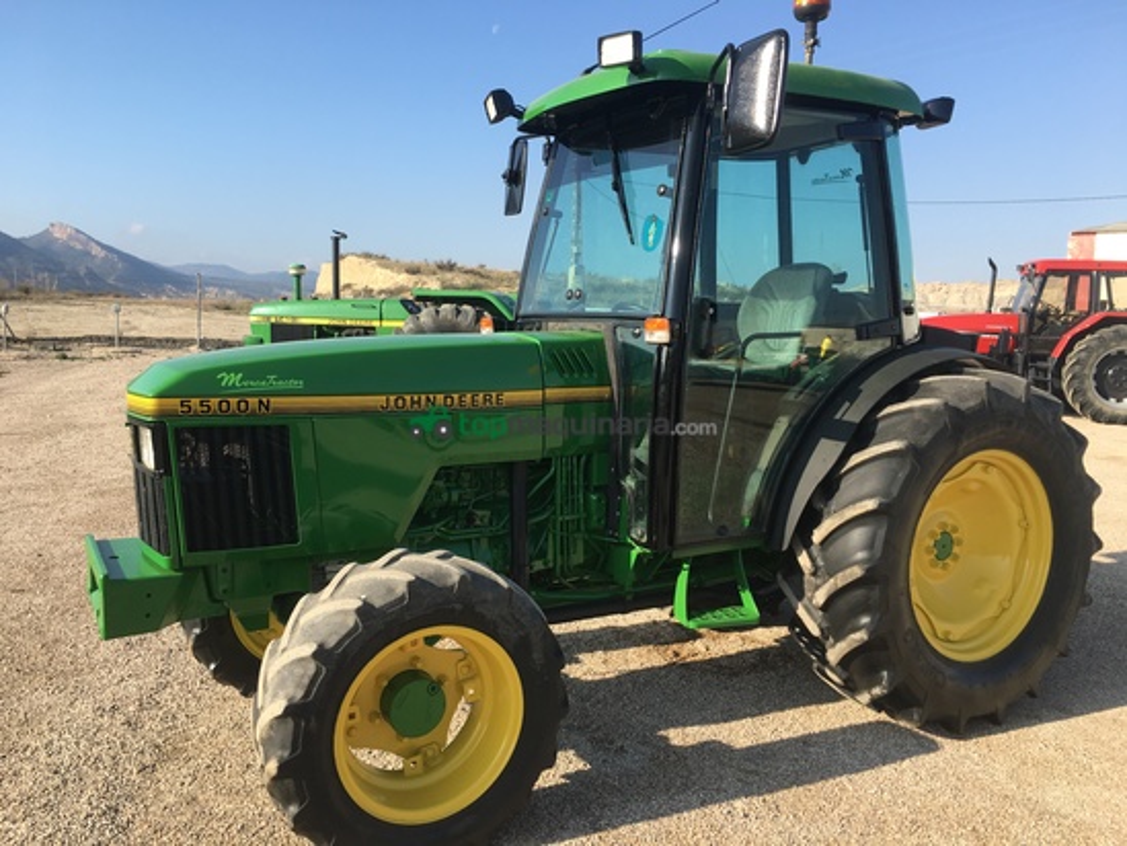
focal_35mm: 29
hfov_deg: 61.6
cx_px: 564
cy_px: 423
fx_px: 944
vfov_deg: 48.2
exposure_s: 1/818
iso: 25
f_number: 2.2
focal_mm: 4.15
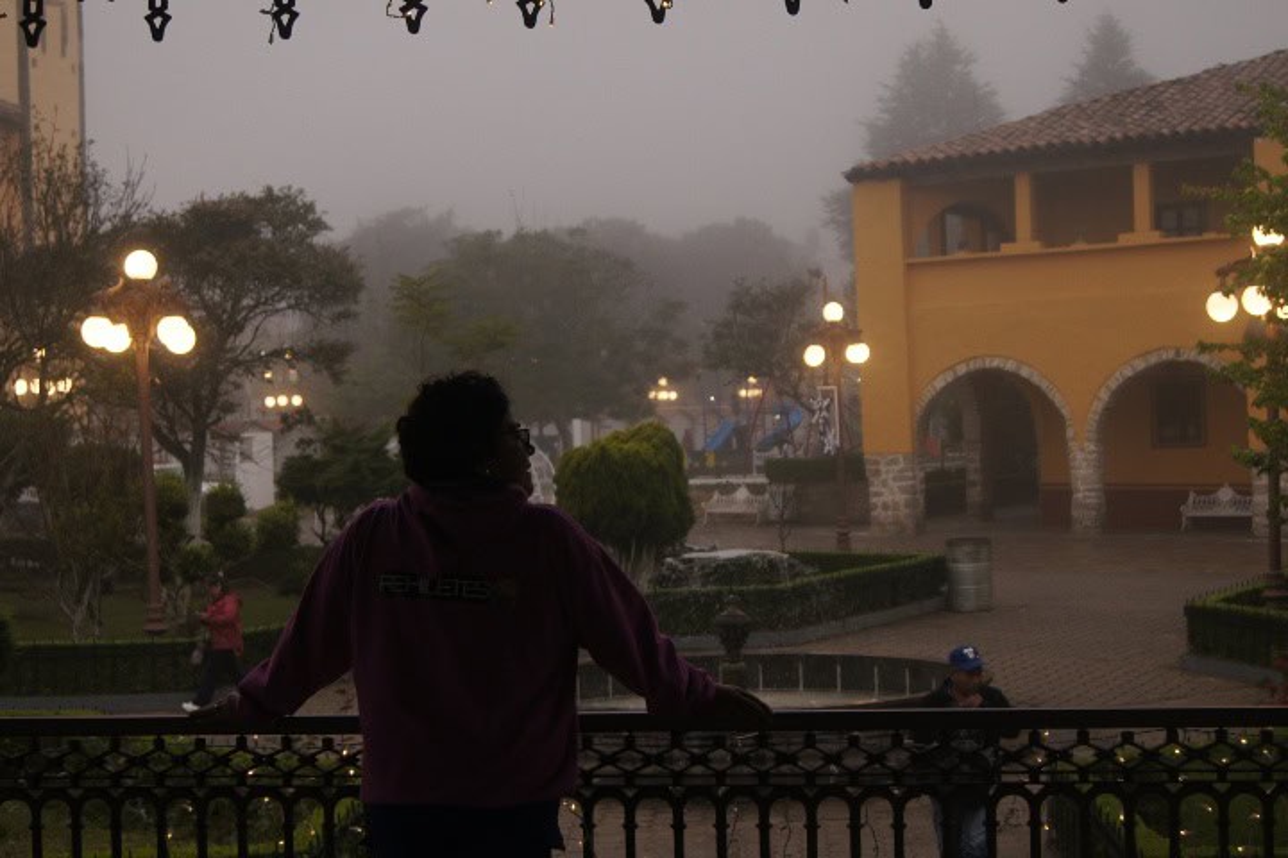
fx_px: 1878
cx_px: 644
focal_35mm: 52
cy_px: 429
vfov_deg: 25.8
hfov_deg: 37.9
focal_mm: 35
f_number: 5.6
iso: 800
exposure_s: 1/160
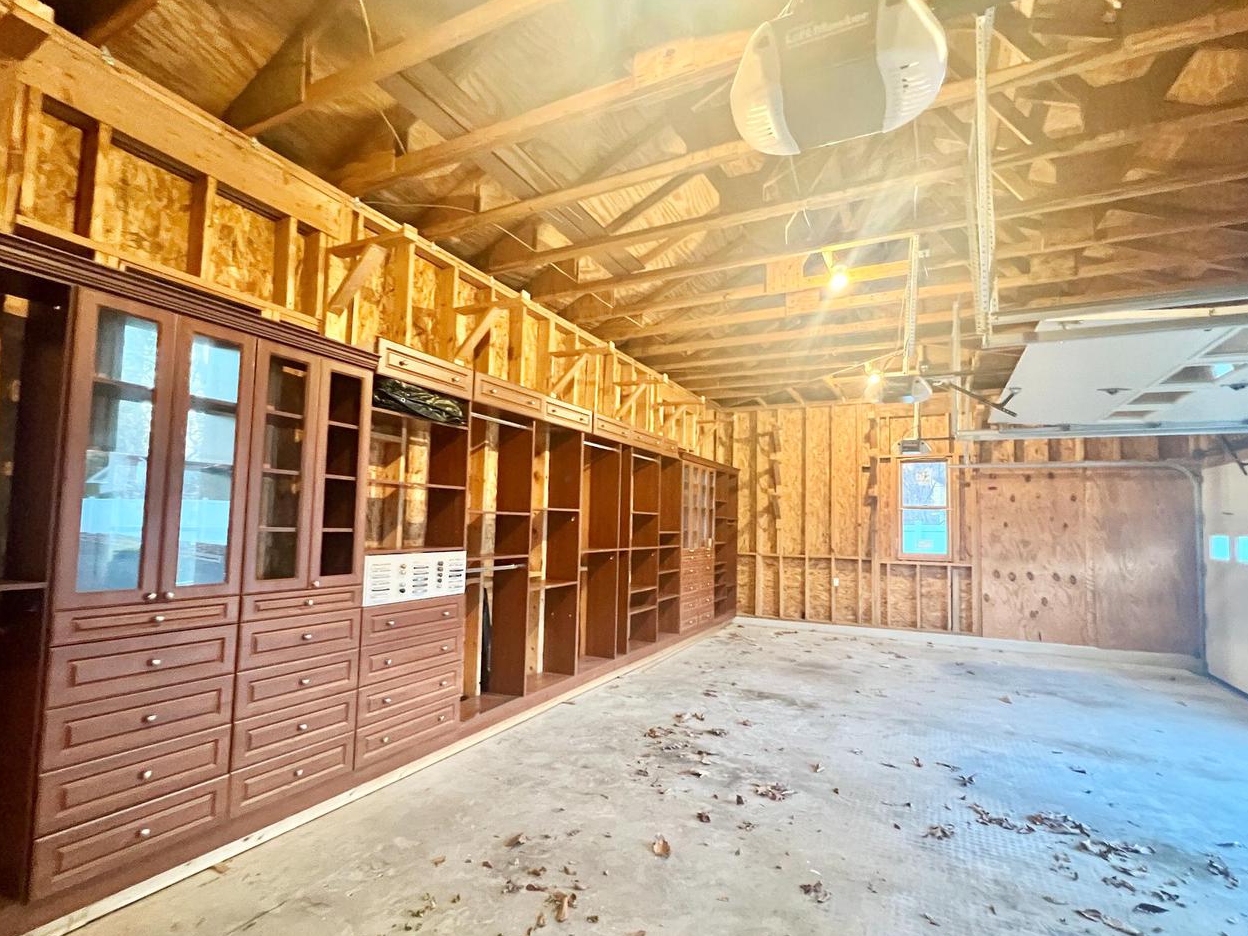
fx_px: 541
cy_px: 496
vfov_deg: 81.7
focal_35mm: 15
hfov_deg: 97.9
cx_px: 679
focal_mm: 1.57
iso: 1000
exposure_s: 1/60
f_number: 1.8
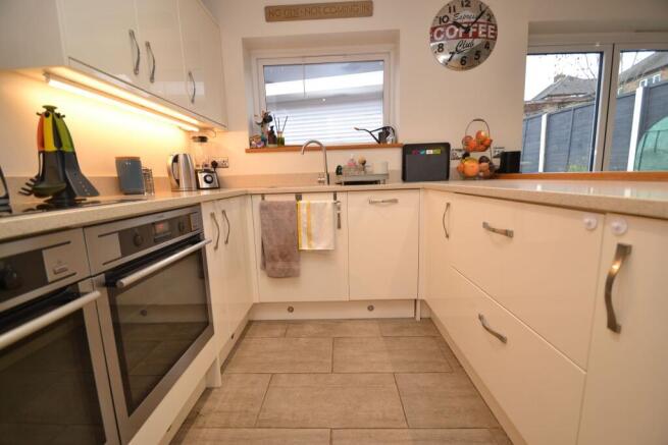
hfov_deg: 100.4
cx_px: 334
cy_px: 222
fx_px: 278
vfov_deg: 77.4
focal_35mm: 15
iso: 450
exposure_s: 1/60
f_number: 3.5
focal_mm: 10
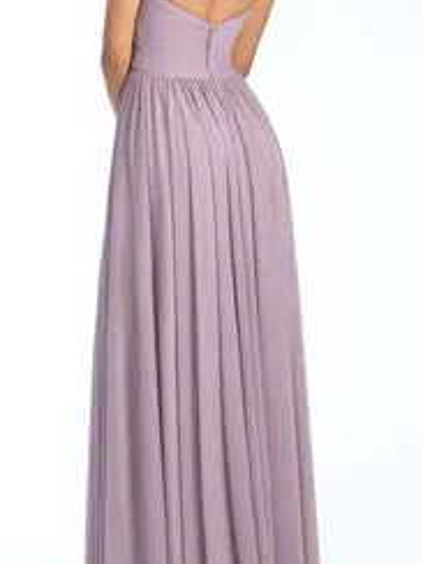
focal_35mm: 175
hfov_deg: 8.5
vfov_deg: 11.3
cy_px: 173
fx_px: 2851
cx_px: 155
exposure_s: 1/180
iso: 100
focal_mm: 120
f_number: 8
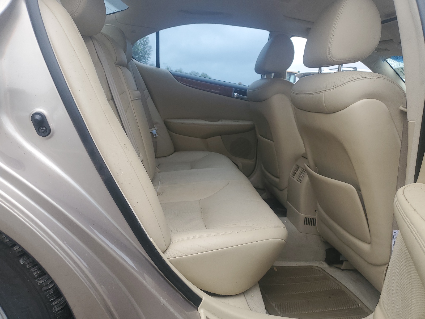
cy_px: 160
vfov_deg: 53.1
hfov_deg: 67.3
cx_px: 212
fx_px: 319
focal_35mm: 26
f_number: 1.5
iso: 50
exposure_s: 1/263
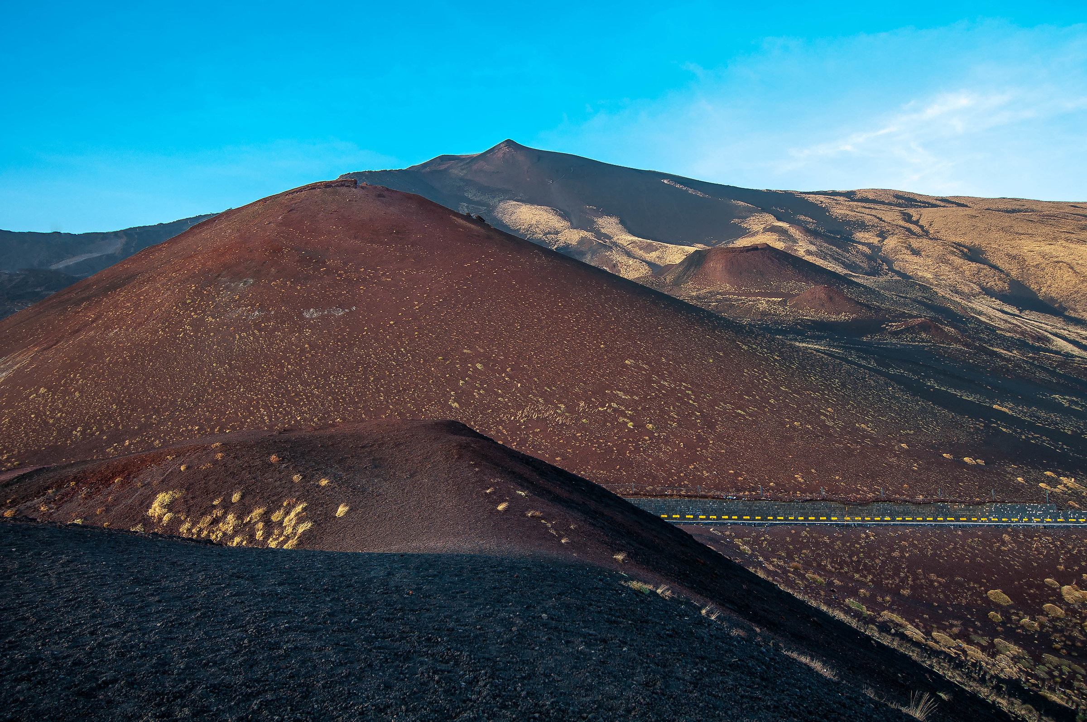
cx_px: 544
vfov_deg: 47.8
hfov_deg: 67.4
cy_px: 361
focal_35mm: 27
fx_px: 814
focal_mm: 18
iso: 200
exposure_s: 1/80
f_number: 5.6
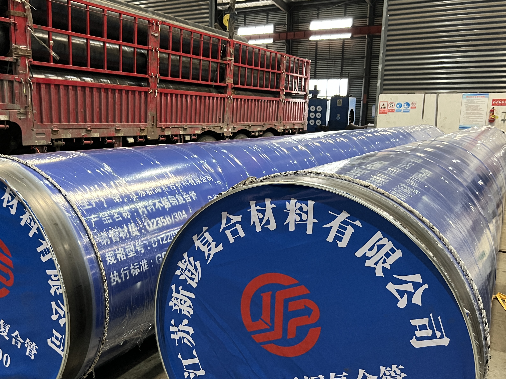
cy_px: 221
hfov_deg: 55.3
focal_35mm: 33
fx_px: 482
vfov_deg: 42.8
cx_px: 232
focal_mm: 5.7
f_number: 1.5
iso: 500
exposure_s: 1/45
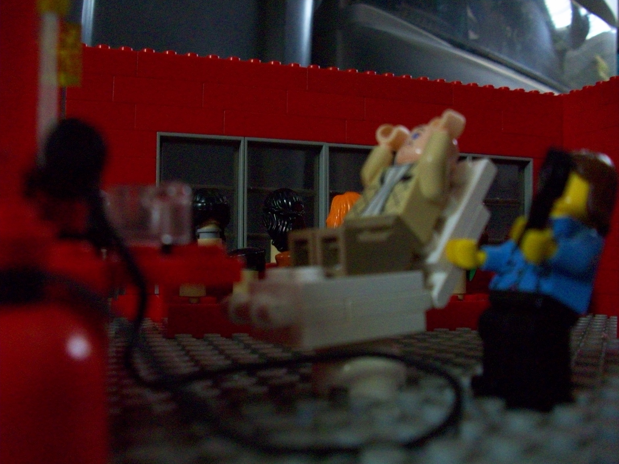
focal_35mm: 34
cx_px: 310
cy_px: 232
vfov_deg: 41.8
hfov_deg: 54.0
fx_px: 608
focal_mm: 5.7
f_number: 2.8
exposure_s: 1/8
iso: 320
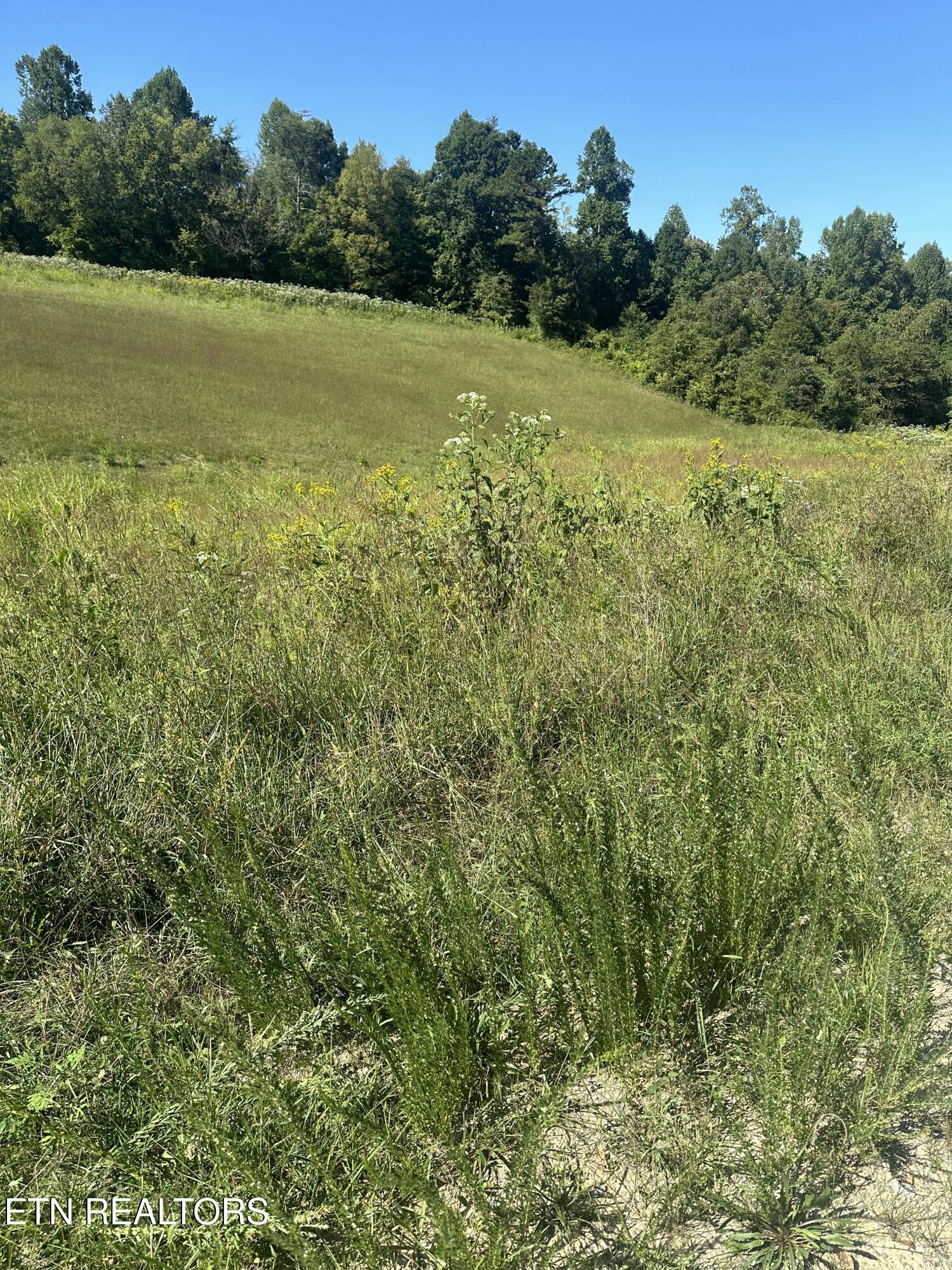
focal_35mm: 24
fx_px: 880
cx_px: 476
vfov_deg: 71.6
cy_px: 635
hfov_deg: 56.8
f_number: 1.78
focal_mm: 6.86
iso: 80
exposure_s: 1/2591
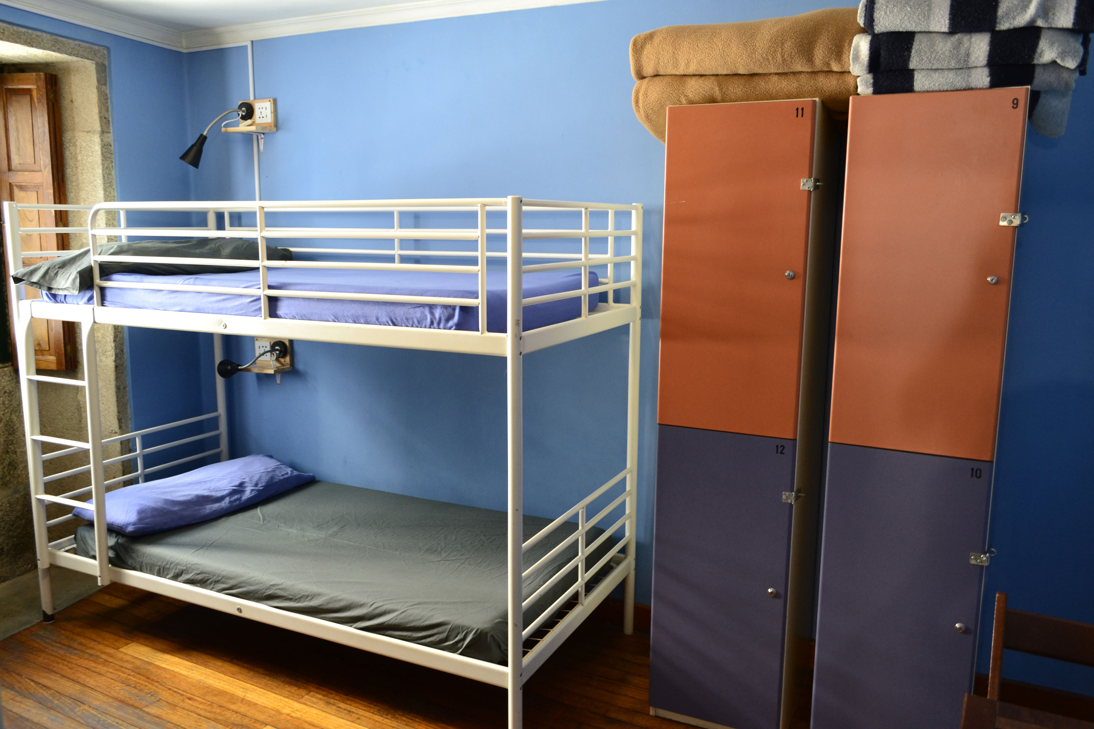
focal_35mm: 27
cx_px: 547
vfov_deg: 47.9
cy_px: 364
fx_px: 820
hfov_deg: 67.4
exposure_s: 1/15
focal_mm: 18
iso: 800
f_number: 5
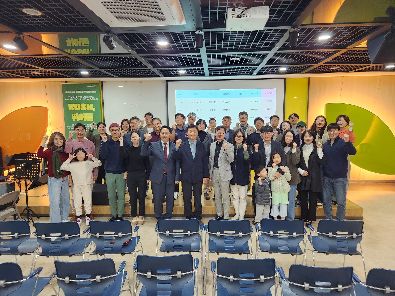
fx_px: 262
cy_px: 148
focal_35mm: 23
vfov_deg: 58.9
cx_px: 198
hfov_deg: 73.9
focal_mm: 5.4
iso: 500
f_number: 1.8
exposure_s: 1/120
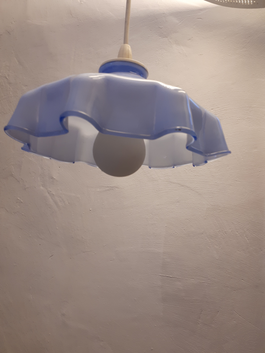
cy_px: 176
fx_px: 276
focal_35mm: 27
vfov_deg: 65.3
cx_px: 132
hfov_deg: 51.4
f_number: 1.9
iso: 100
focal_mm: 3.6
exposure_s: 1/33
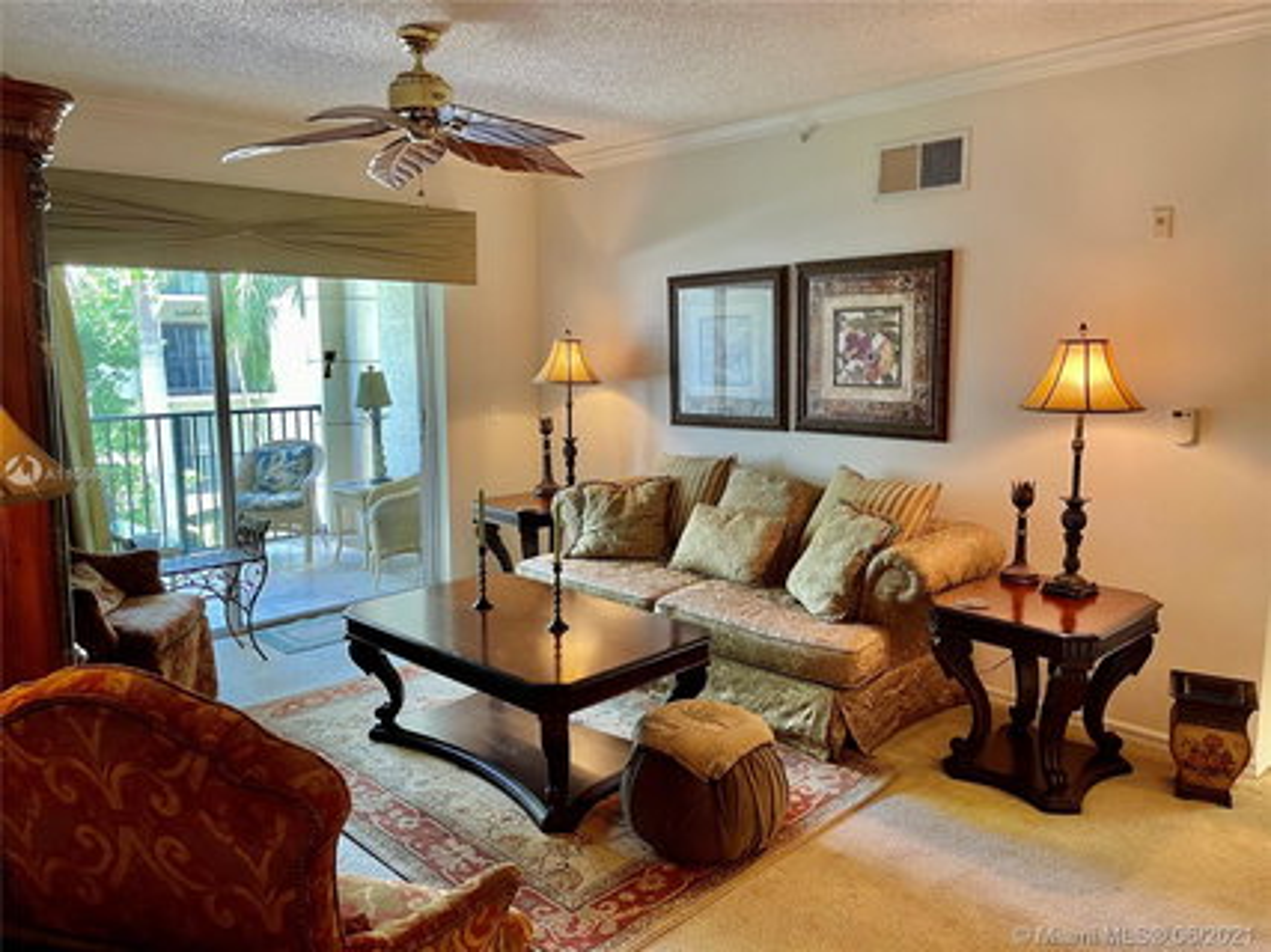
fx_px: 954
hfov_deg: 67.3
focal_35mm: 26
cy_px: 476
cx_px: 636
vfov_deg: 53.0
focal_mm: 4.2
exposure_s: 1/60
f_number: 1.6
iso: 125
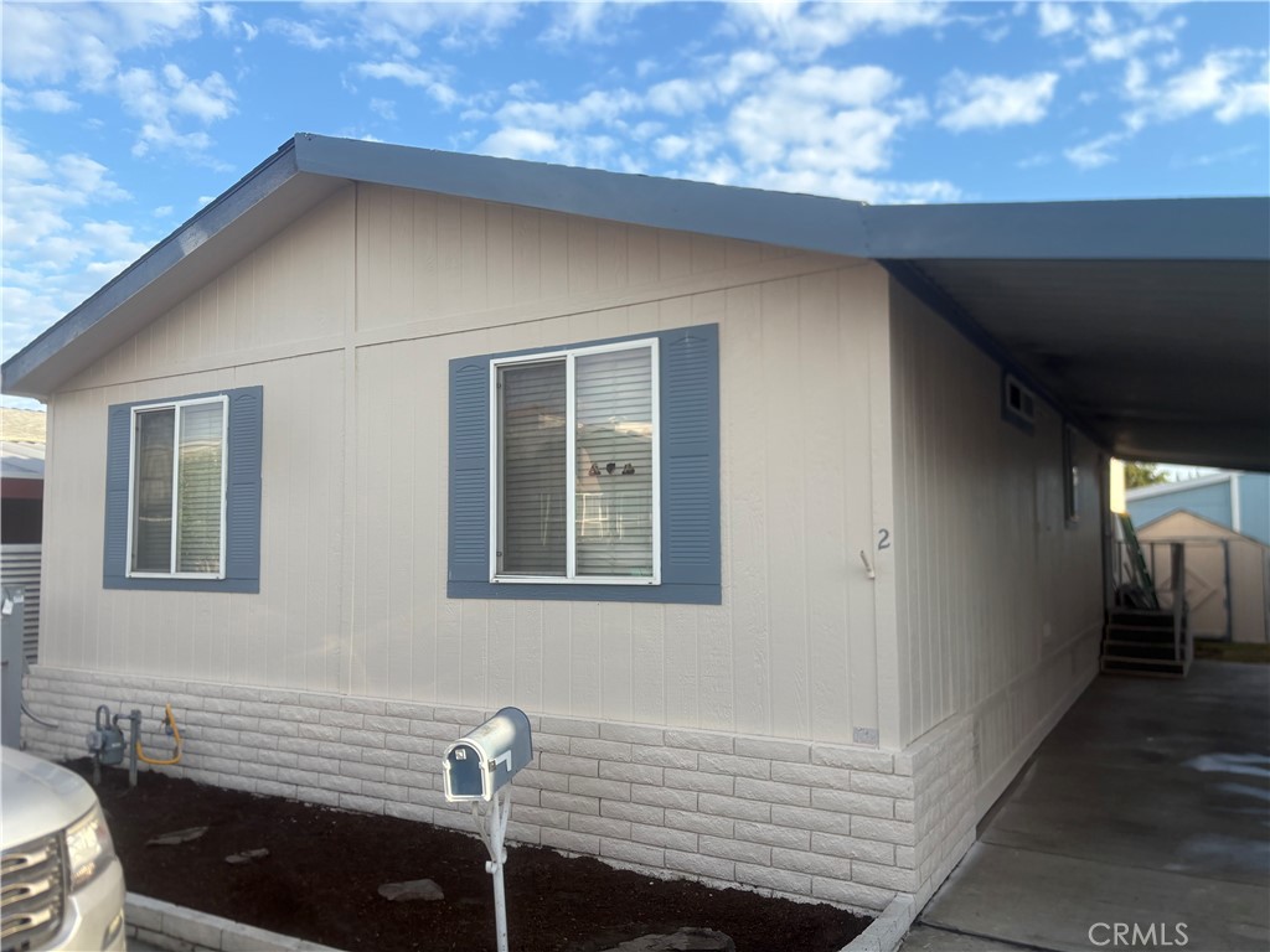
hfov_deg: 67.3
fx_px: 954
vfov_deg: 53.1
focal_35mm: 26
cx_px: 635
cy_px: 476
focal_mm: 5.96
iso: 50
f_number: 1.6
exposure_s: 1/1484
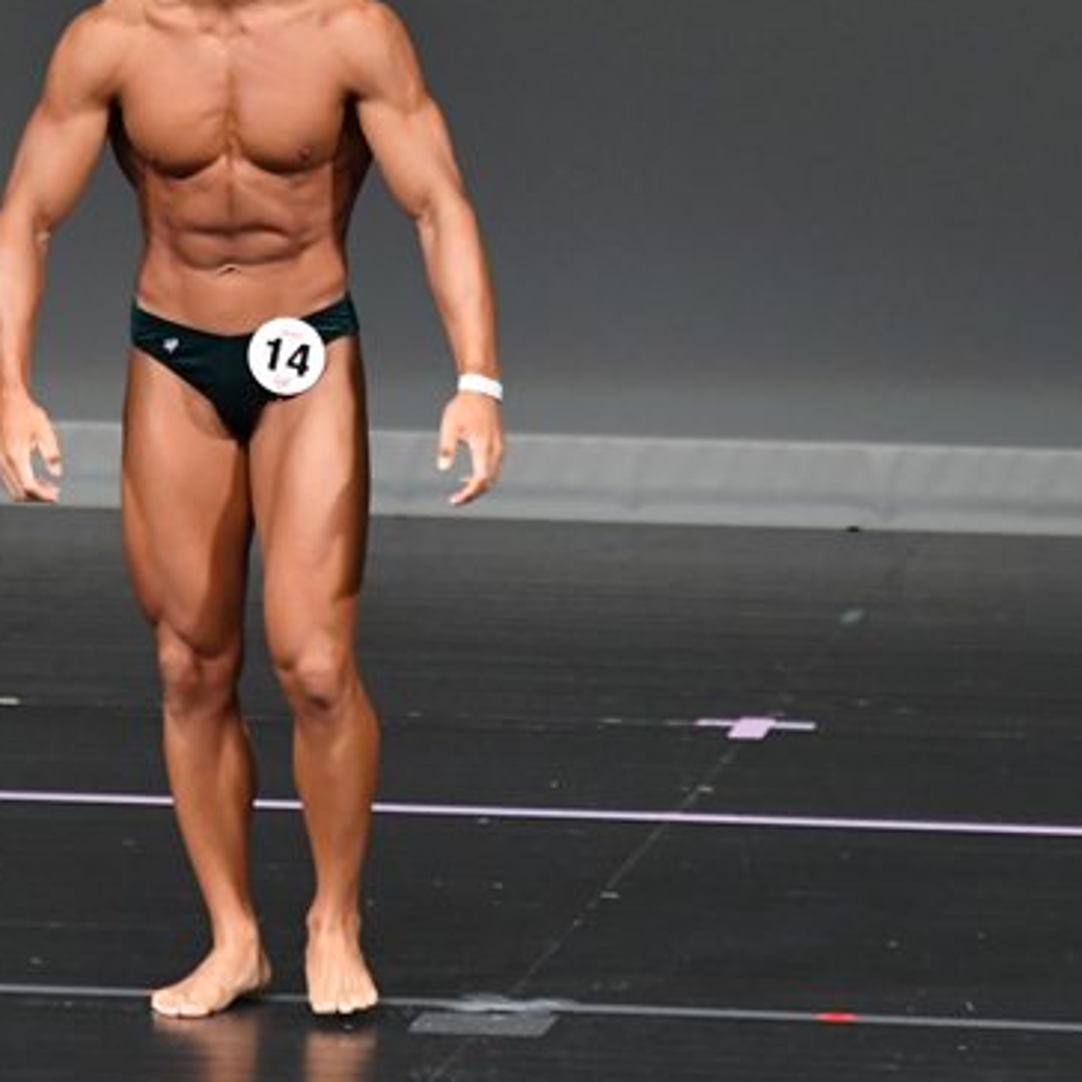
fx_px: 22067
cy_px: 366
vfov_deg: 2.8
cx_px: 323
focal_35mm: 624
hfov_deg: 2.8
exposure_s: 1/400
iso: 4000
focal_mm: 230
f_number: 5.6
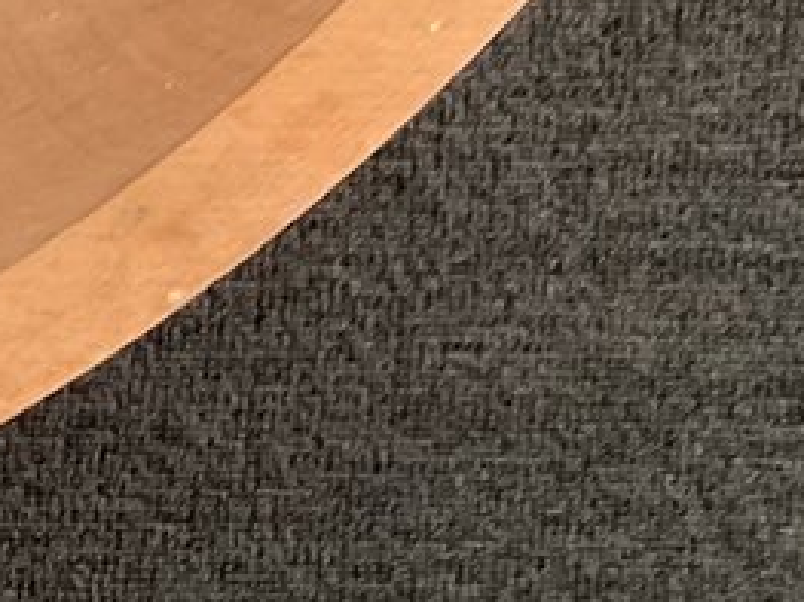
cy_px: 1609
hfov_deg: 10.1
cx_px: -1194
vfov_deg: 8.0
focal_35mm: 167
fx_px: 3877
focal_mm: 3
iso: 64
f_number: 1.8
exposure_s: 1/60
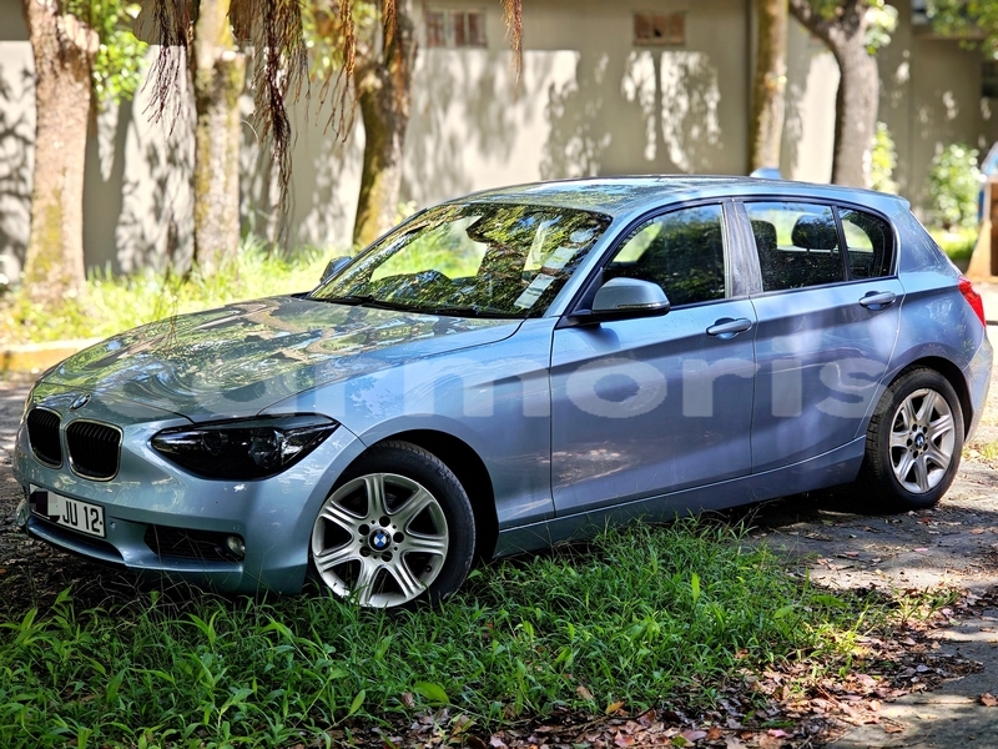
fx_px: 1730
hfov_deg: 32.2
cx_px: 499
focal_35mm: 60
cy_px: 374
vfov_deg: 24.4
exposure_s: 1/148
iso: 50
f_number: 2
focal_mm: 9
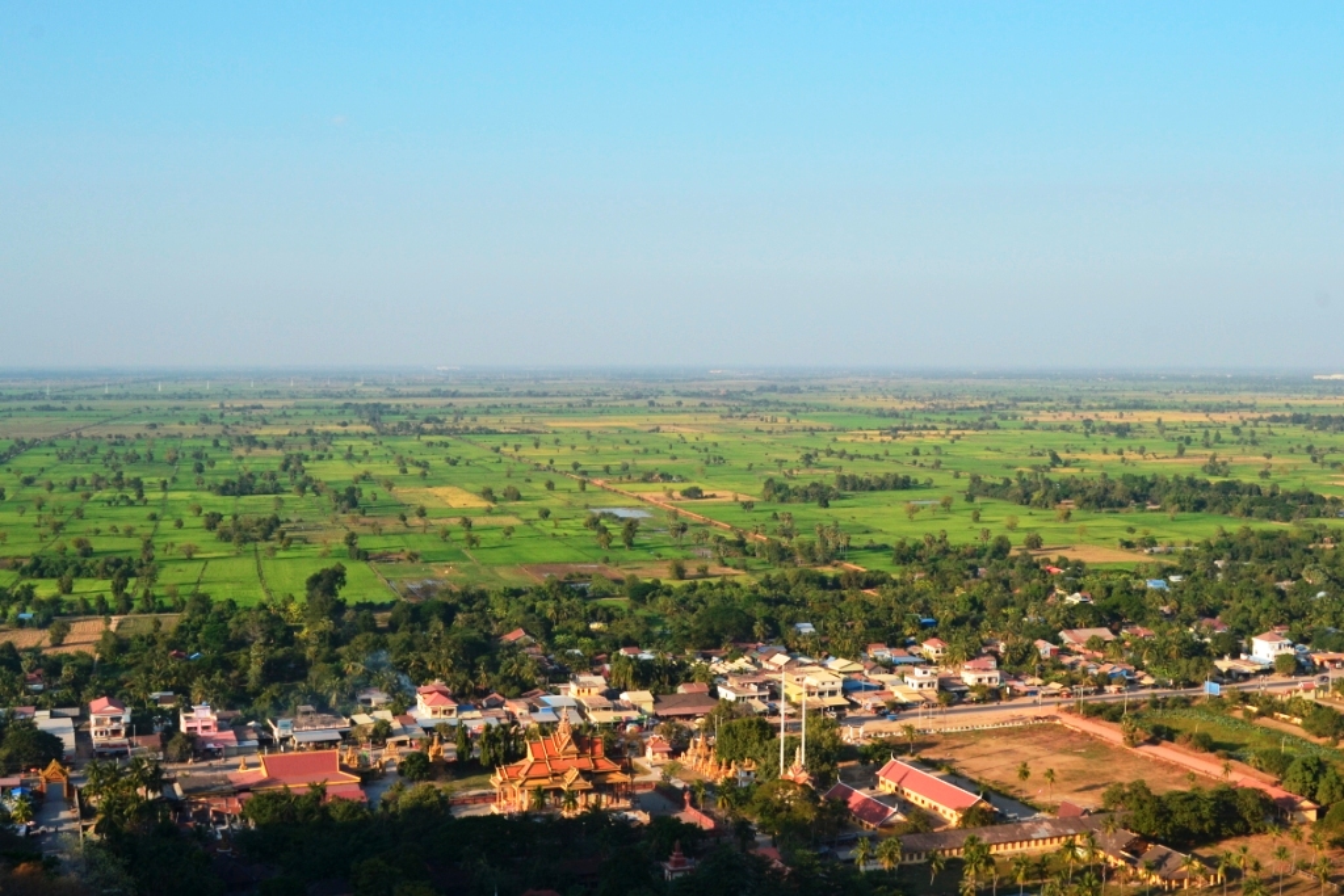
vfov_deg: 29.0
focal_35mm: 46
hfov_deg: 42.3
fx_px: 1736
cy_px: 448
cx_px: 672
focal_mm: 31
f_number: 10
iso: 400
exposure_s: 1/320
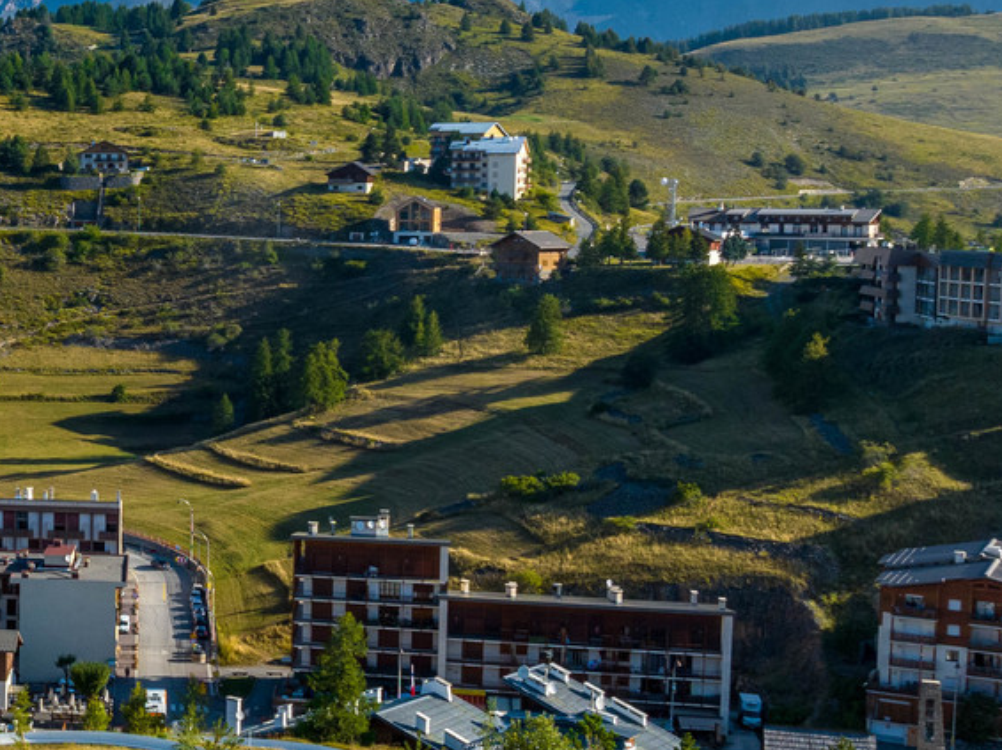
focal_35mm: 68
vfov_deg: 21.6
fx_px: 1967
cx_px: -222
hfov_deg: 25.5
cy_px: 348
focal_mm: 12.3
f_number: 8
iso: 100
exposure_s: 1/240
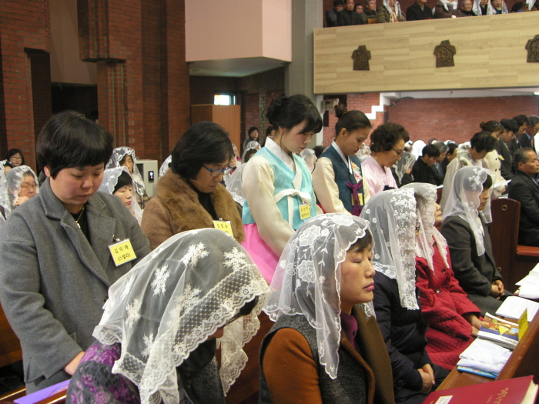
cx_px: 270
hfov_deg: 52.6
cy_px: 202
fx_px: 545
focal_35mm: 35
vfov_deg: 40.7
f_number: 2.5
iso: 100
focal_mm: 9
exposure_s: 1/8
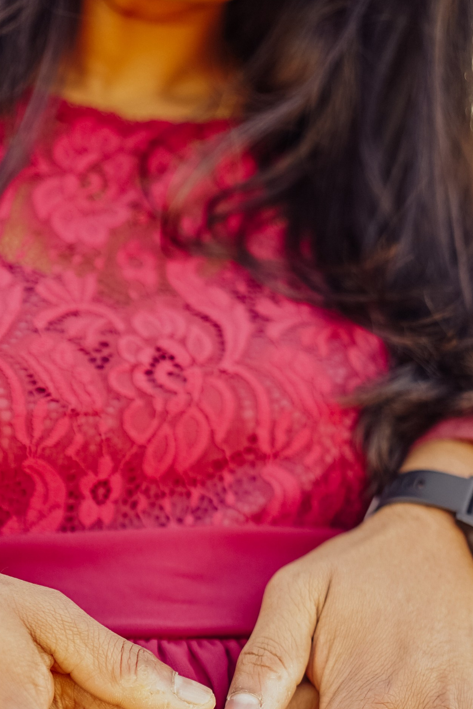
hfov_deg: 17.8
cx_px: 87
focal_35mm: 76
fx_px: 1497
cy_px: 642
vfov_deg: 25.8
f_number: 1.4
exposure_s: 1/250
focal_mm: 35
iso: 100
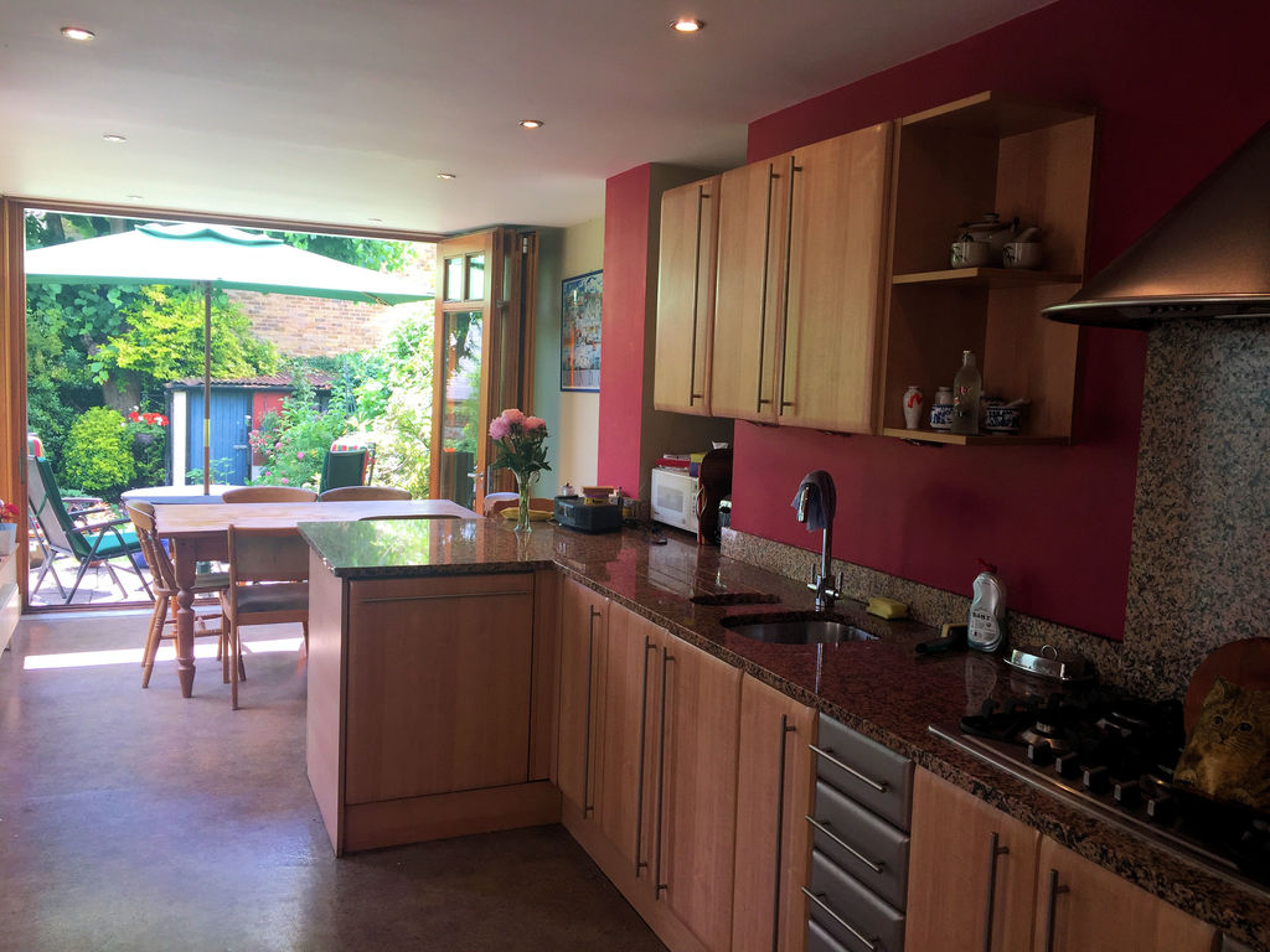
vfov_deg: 48.2
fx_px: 1064
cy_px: 476
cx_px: 635
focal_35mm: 29
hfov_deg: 61.7
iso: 32
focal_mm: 4.15
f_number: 2.2
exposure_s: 1/100
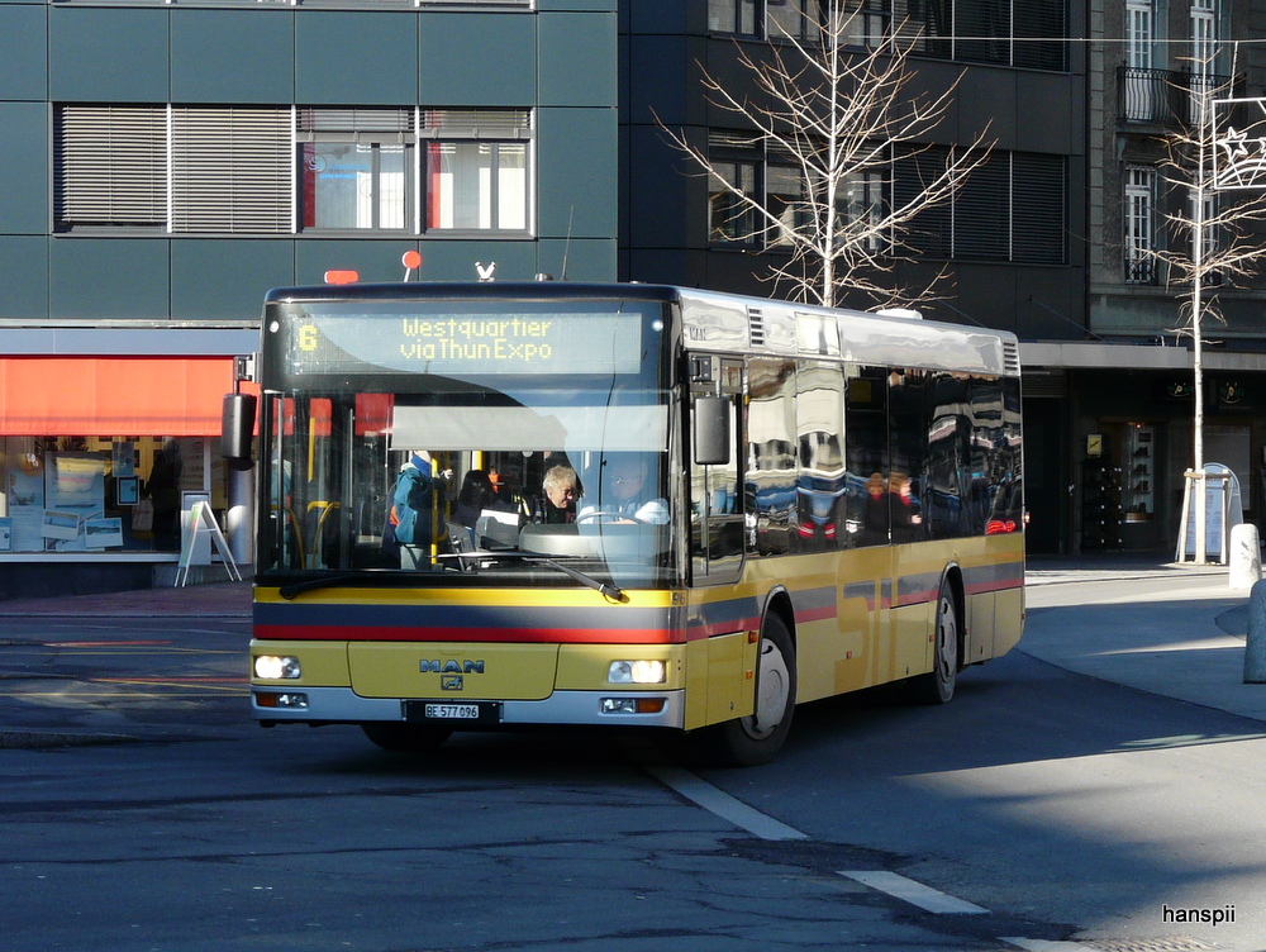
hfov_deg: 21.3
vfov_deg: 16.1
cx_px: 633
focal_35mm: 92
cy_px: 476
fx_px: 3368
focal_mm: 15.1
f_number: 5
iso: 100
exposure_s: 1/200
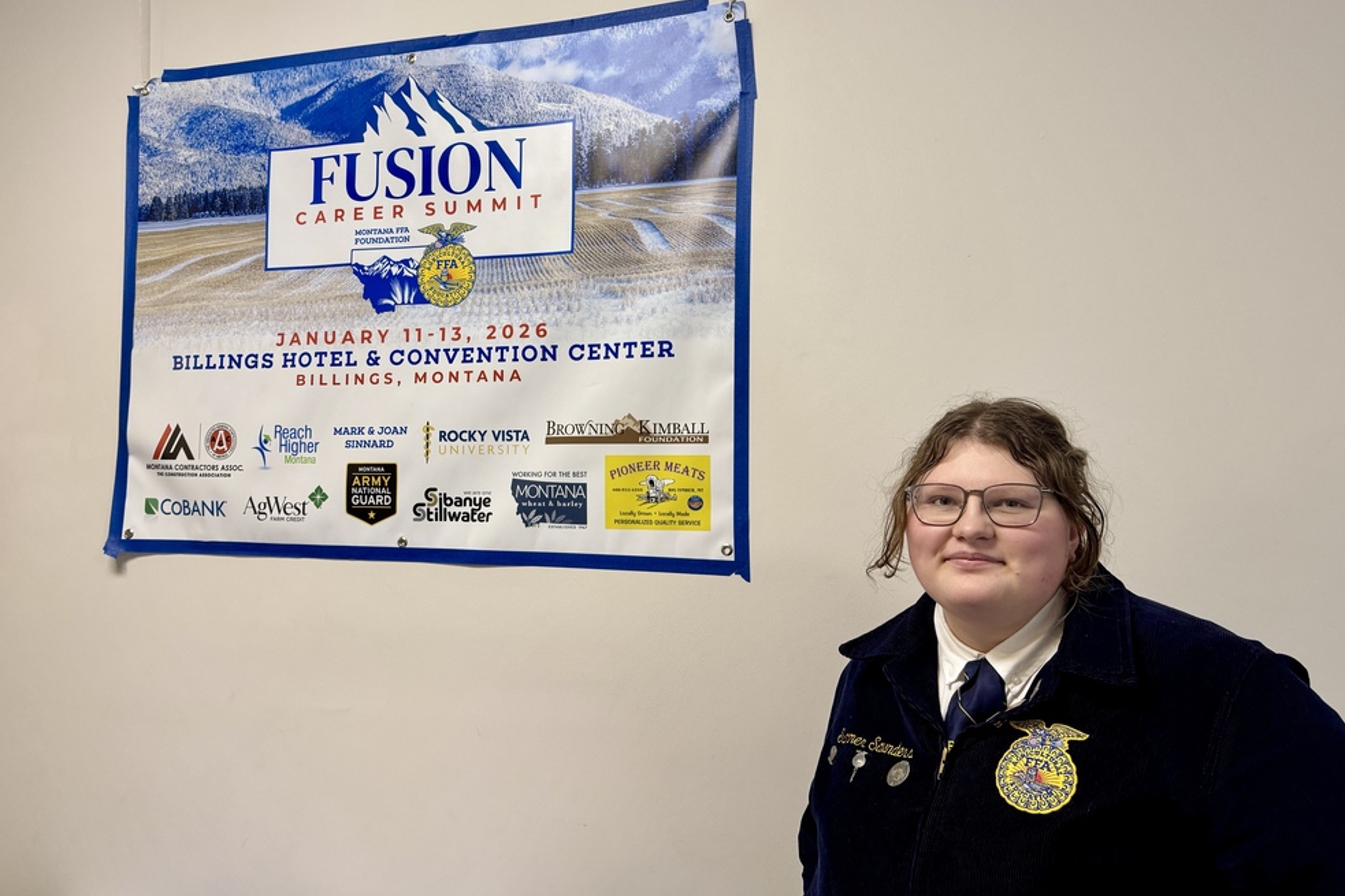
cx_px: 666
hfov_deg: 69.4
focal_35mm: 26
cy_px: 405
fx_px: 971
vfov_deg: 49.5
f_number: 1.78
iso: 200
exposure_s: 1/120
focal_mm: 6.76
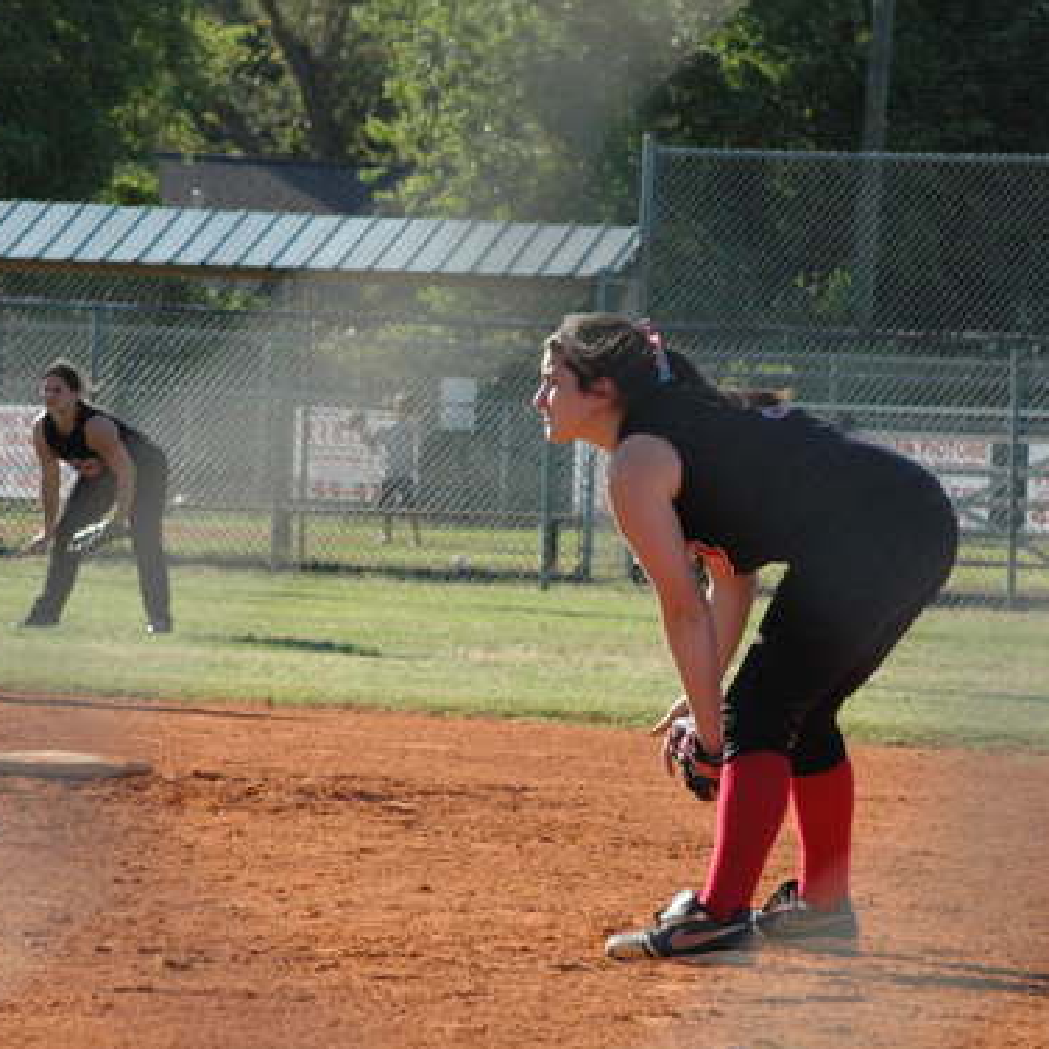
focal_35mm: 295
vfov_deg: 5.9
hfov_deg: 5.9
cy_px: 554
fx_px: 10103
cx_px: 572
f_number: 9
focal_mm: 145
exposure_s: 1/1250
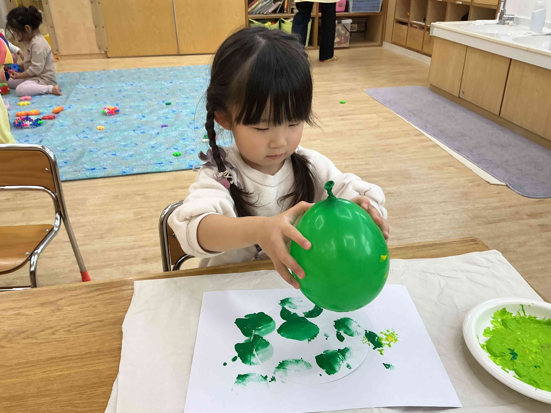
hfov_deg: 61.7
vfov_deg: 48.2
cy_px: 206
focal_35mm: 29
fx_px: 462
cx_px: 276
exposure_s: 1/50
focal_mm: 3
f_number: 1.8
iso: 50
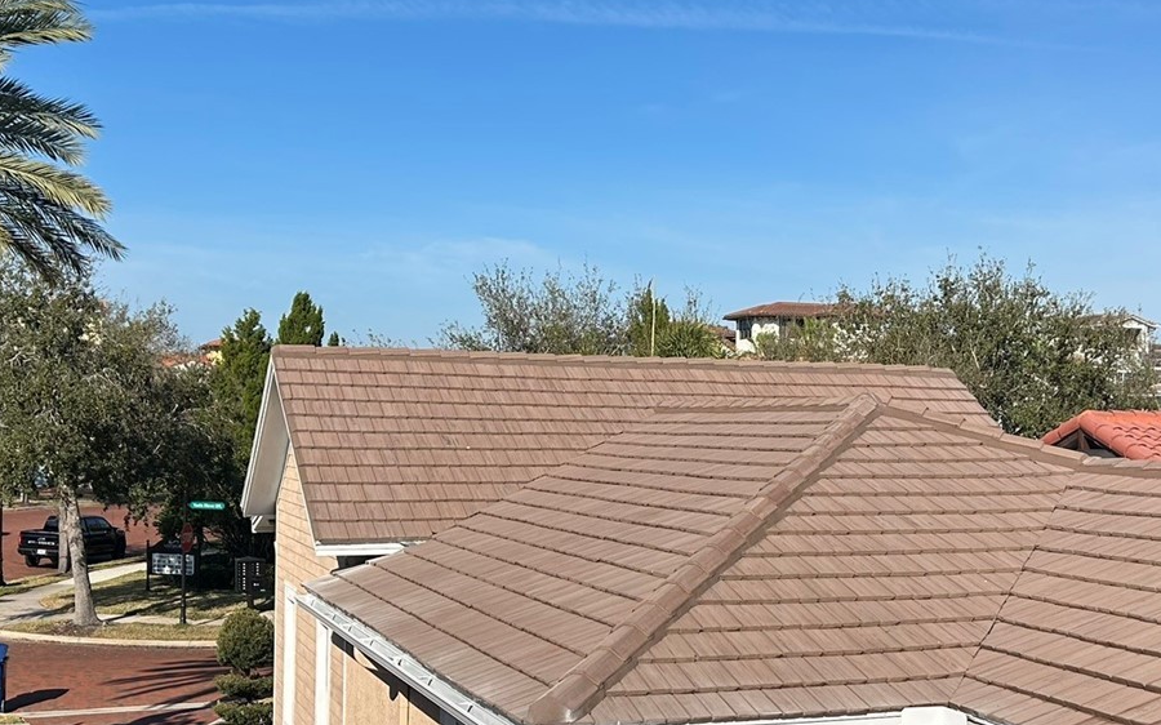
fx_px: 1550
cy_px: 449
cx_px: 627
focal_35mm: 49
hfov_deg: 41.0
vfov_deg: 26.3
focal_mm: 5.7
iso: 50
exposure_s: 1/6579
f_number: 1.5
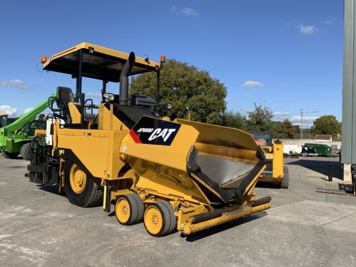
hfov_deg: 61.7
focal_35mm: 29
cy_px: 134
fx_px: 298
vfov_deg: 48.2
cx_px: 178
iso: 16
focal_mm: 3
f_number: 1.8
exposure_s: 1/2227
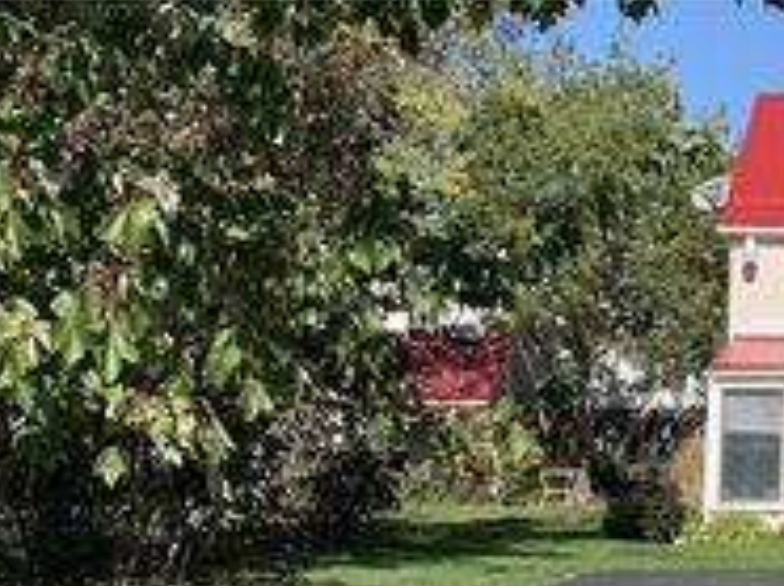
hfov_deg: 24.2
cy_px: 786
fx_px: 1583
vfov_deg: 19.2
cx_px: 1028
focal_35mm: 70
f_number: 1.8
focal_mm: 4.25
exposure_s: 1/1406
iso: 25
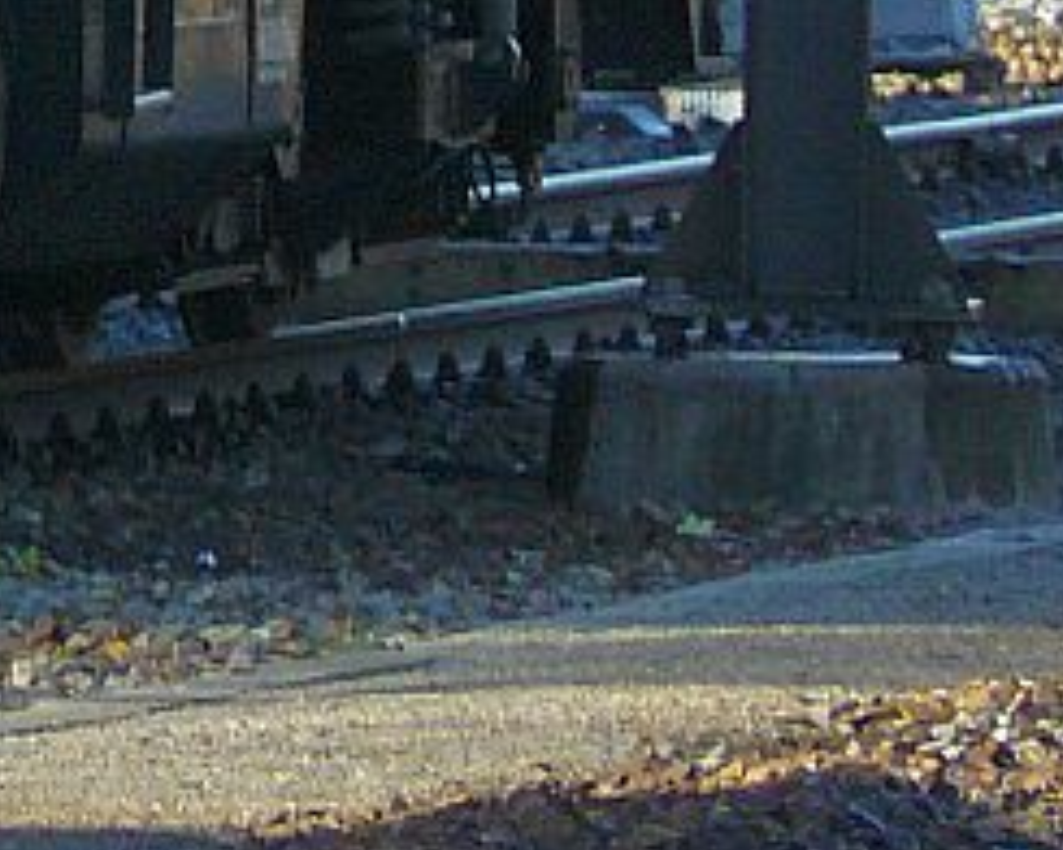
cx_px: -256
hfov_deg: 1.3
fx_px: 47380
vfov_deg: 1.0
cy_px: -902
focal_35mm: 1506
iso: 100
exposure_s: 1/250
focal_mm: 52.5
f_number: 4
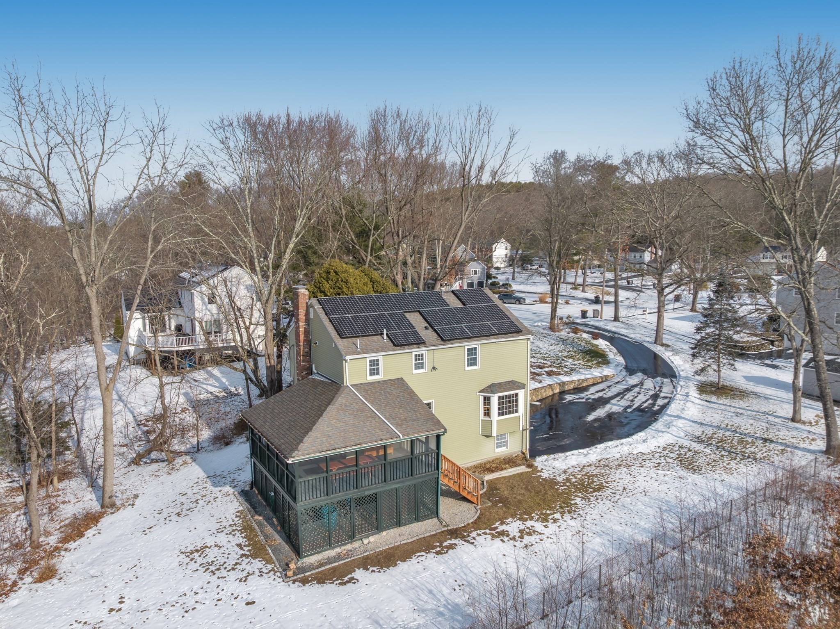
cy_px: 314
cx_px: 420
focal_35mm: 24
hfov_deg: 71.6
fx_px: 582
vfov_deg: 56.8
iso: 100
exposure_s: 1/160
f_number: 2.8
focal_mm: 12.29
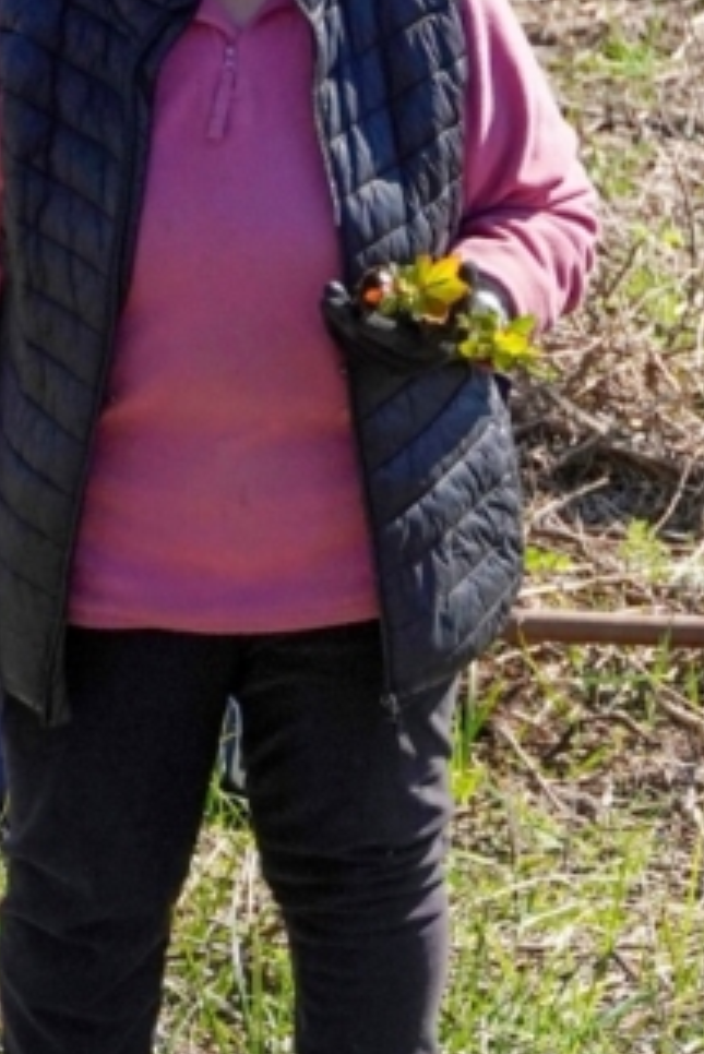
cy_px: 828
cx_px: 779
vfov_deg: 5.7
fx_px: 10489
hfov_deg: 3.8
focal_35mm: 358
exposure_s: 1/2000
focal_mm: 75
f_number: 5.6
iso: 1000
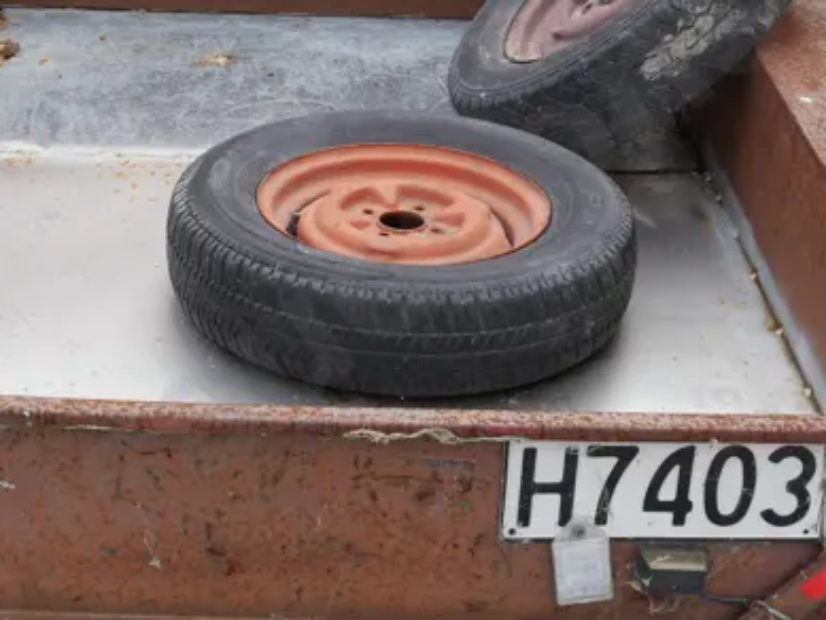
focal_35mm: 79
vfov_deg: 18.7
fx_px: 1886
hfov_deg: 24.6
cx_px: 308
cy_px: 341
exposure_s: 1/200
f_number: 5.6
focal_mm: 15
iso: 200
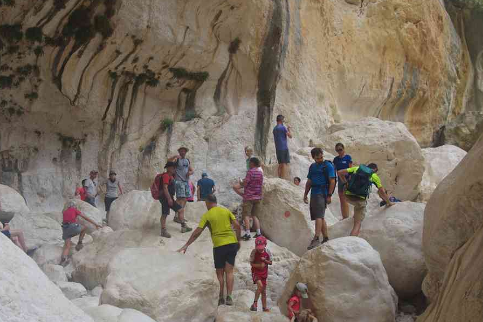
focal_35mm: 44
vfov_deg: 30.5
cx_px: 214
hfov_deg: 44.4
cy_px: 175
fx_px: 590
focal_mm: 26
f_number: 5.6
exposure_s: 1/50
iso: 400
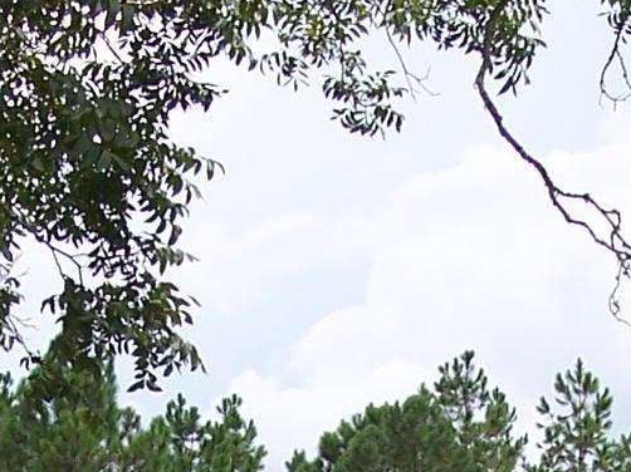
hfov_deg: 11.0
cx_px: 273
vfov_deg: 8.1
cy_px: 785
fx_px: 3261
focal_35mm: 179
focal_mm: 8
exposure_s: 1/750
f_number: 3.4
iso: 100
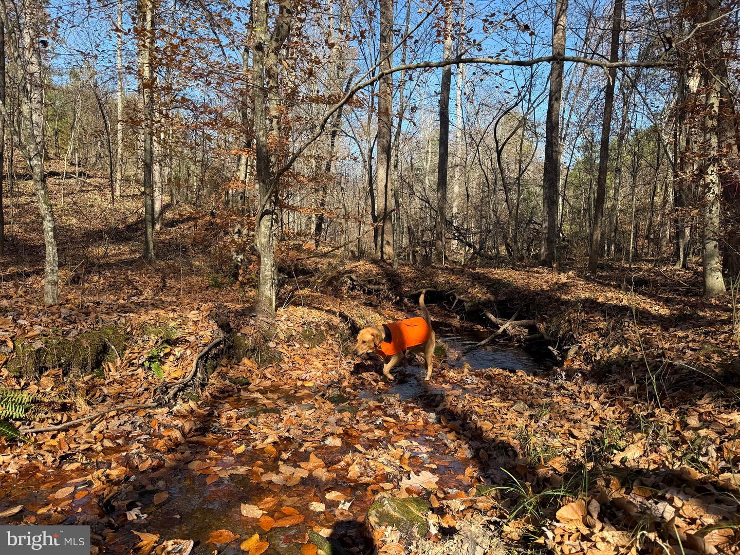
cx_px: 370
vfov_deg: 56.8
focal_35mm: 24
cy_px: 278
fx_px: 513
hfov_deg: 71.6
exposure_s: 1/1174
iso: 80
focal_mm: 6.76
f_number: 1.78
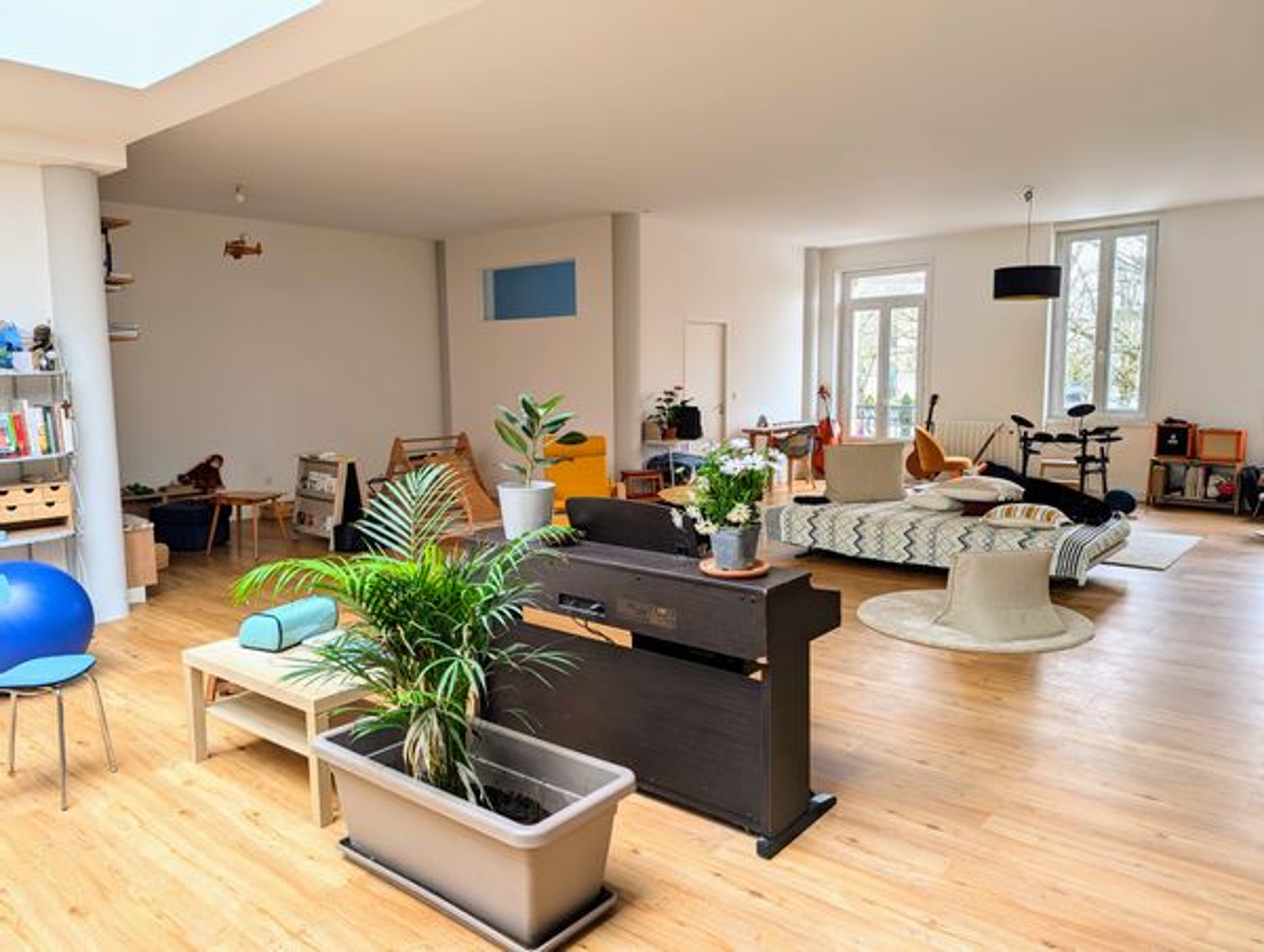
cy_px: 476
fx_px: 878
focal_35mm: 24
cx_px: 632
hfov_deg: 71.5
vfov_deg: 57.0
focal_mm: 6.9
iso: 19
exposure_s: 1/71.4
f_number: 1.68
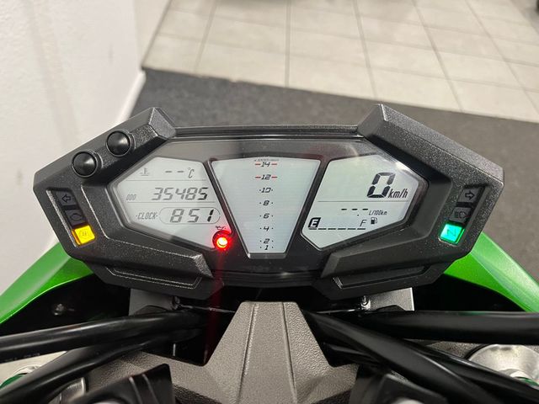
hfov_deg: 67.3
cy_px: 202
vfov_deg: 53.1
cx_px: 270
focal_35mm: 26
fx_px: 405
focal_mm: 5.1
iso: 160
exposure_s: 1/50
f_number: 1.6
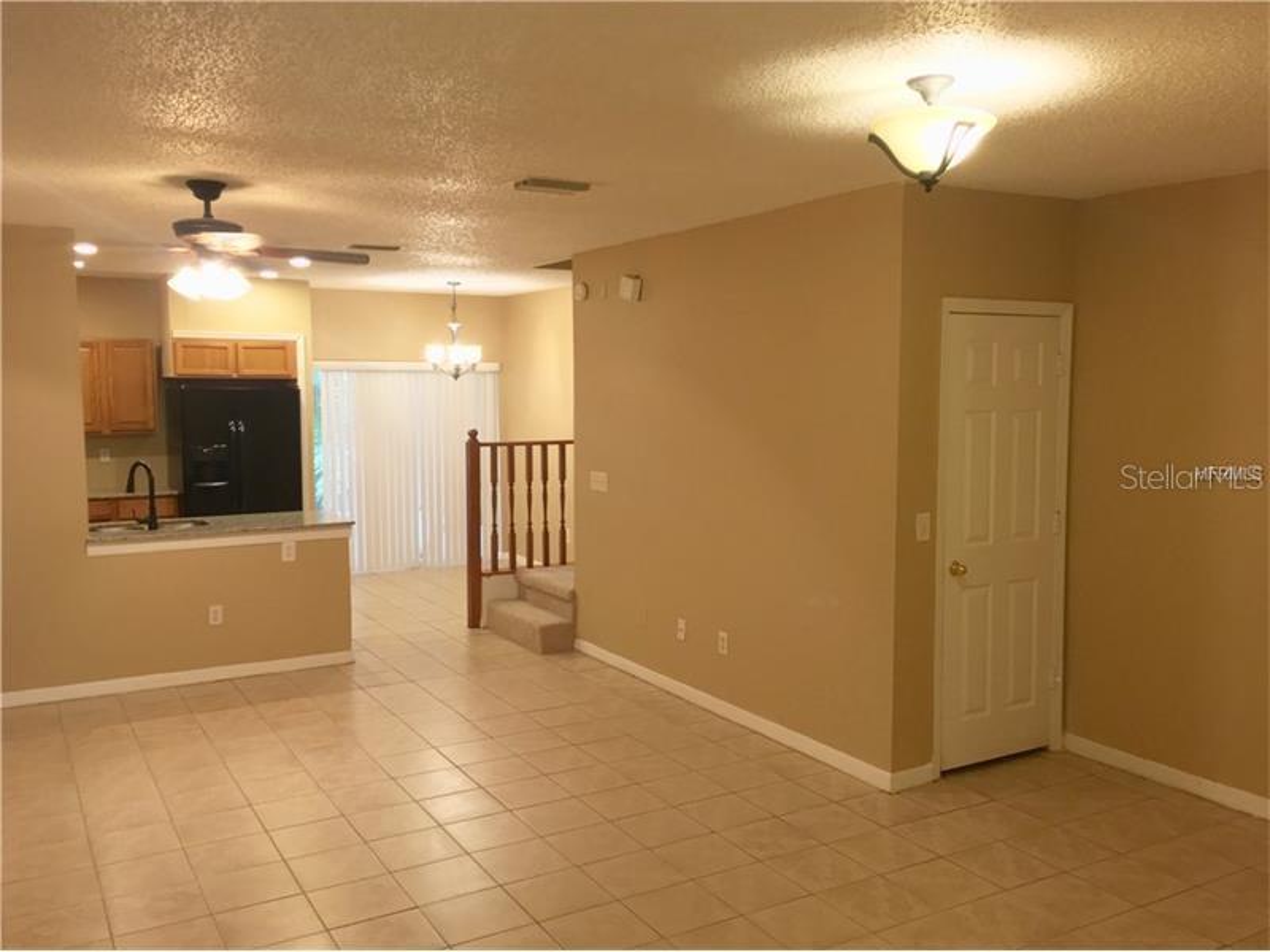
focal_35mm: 29
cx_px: 635
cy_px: 476
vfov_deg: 48.2
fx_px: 1064
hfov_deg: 61.7
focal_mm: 4.15
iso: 160
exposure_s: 1/30
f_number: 2.2
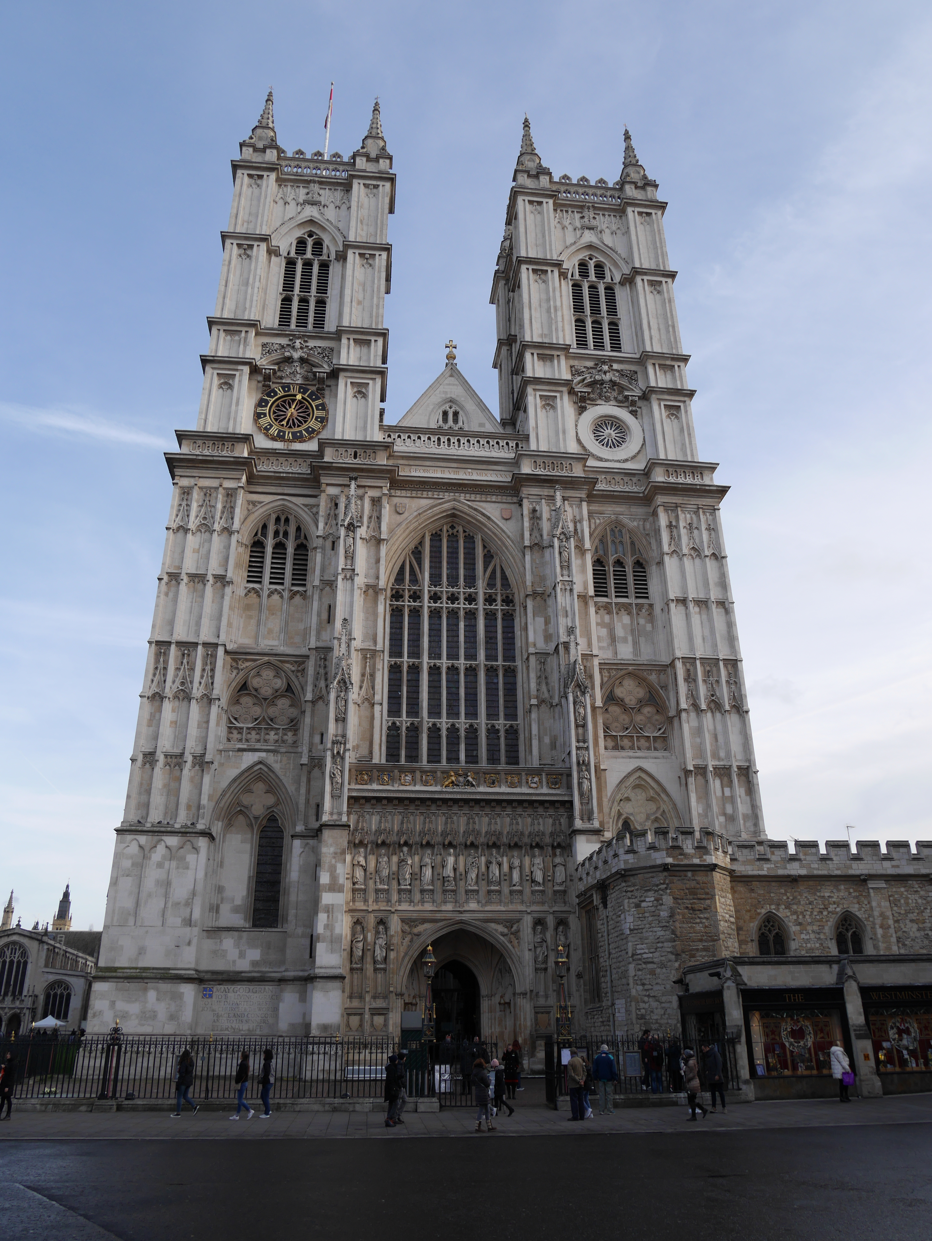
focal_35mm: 24
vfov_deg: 71.6
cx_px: 466
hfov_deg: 56.9
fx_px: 861
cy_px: 620
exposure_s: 1/250
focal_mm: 12
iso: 200
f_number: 5.6
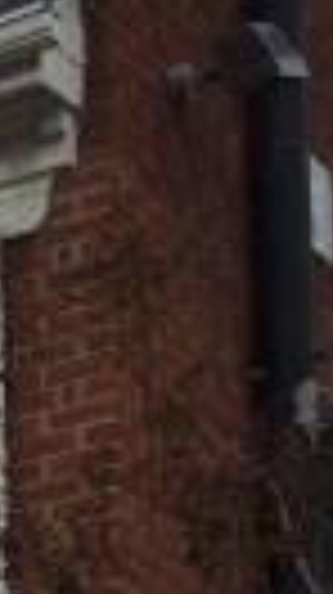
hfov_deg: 5.0
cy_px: 1269
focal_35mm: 192
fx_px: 3022
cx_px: -1346
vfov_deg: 10.2
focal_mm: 4.15
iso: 32
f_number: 2.2
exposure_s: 1/977
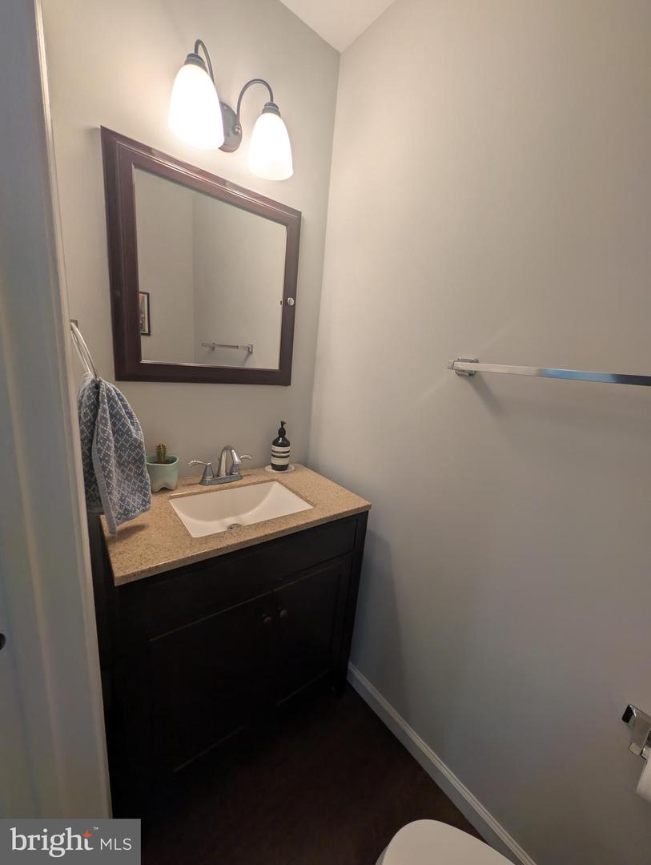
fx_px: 300
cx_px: 326
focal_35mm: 12
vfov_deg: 110.5
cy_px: 432
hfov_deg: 94.6
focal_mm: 2.02
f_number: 1.7
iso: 52
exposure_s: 1/131
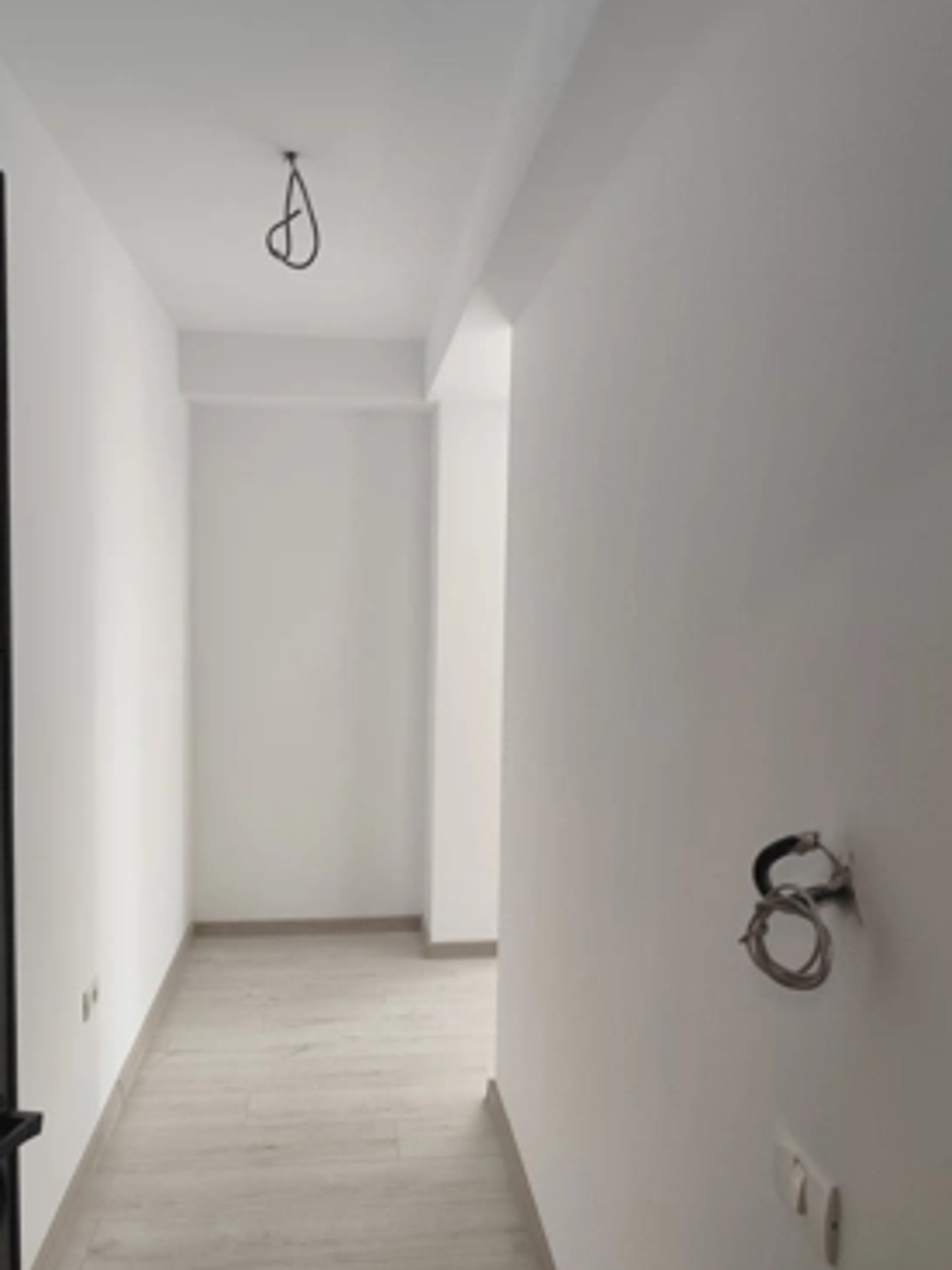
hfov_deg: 54.9
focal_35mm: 25
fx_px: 917
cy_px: 652
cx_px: 452
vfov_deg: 69.4
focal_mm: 6.19
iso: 250
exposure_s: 1/100
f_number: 1.65
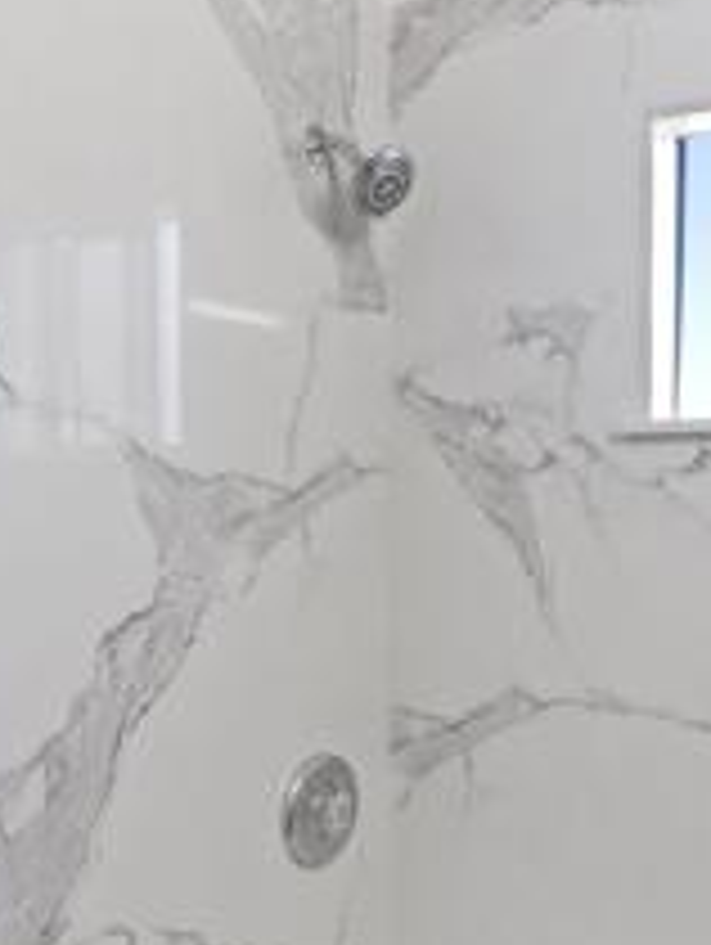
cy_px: 601
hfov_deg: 34.0
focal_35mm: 41
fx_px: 1121
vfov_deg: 45.3
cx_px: 585
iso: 2000
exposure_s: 1/1.67
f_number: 9
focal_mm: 14
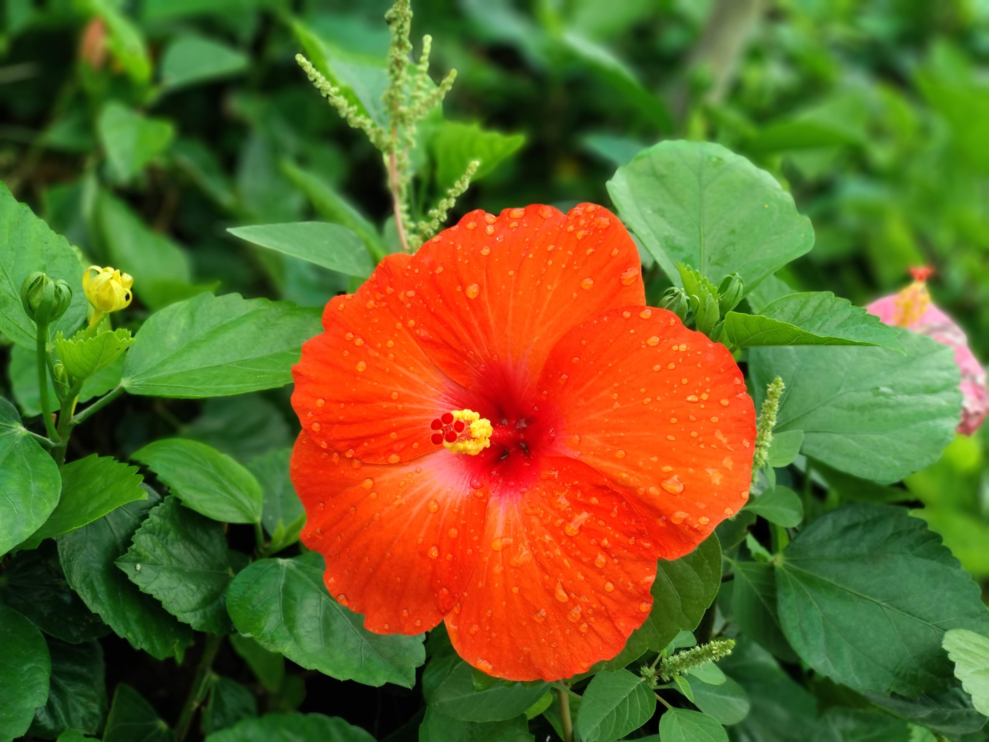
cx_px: 494
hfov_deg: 36.8
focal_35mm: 52
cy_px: 371
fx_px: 1486
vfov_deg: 28.0
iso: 125
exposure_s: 1/100
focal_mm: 5.99
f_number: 2.6
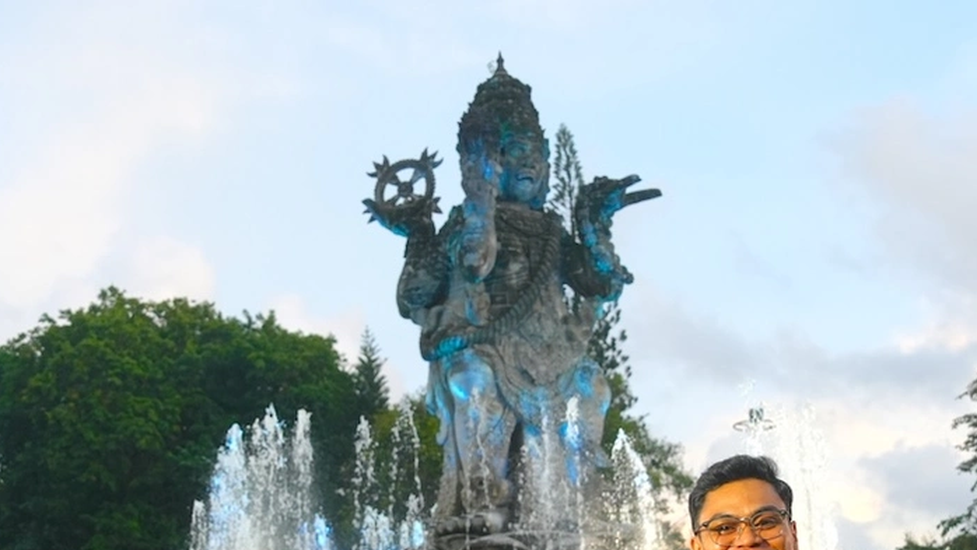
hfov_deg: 38.5
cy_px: 425
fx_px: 1399
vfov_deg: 22.0
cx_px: 452
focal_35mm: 54
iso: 800
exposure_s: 1/160
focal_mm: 25
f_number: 4
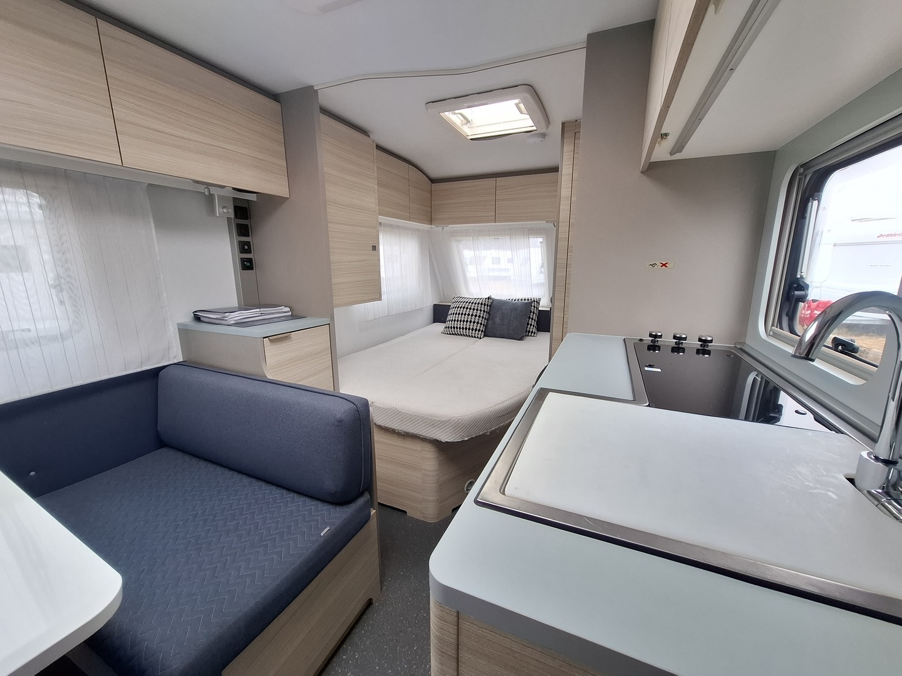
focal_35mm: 13
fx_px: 339
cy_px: 338
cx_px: 451
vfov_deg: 89.9
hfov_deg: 106.2
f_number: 2.2
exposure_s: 1/50
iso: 40
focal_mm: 1.74
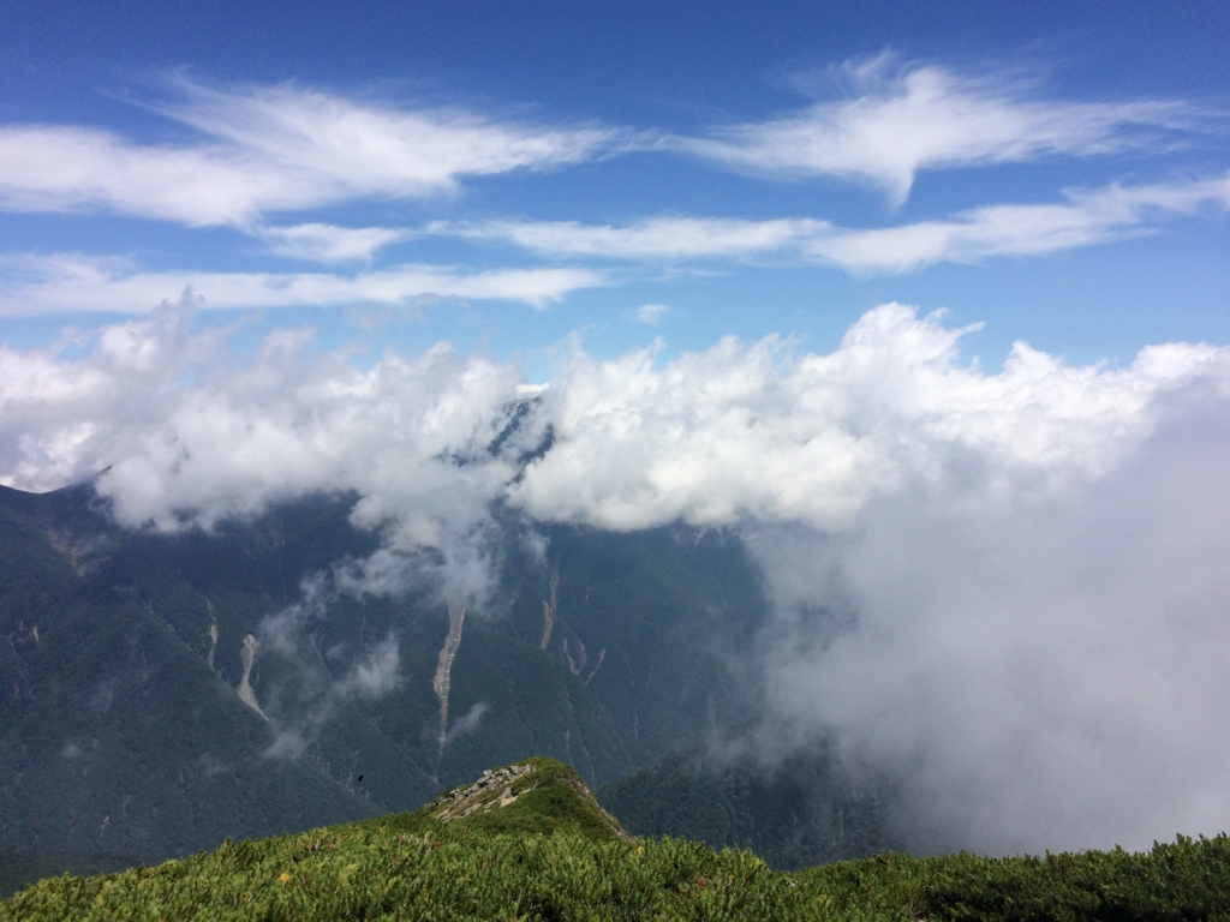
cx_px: 615
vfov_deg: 48.2
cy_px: 461
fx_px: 1030
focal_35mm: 29
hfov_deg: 61.7
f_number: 2.2
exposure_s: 1/5128
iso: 40
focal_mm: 4.15
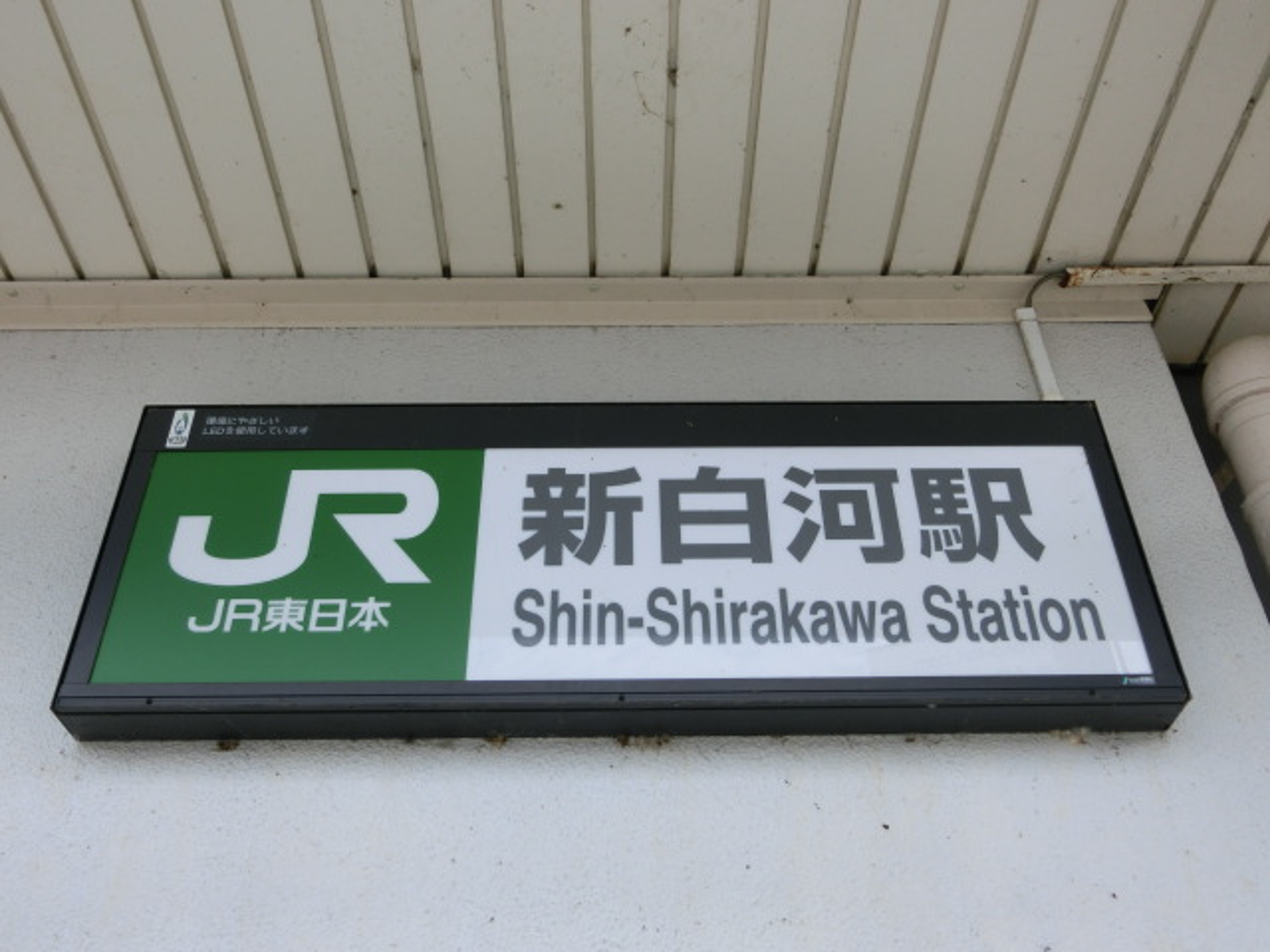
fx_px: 1247
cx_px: 635
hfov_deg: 54.0
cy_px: 476
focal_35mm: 34
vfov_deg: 41.8
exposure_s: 1/320
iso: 80
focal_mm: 6
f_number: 3.9
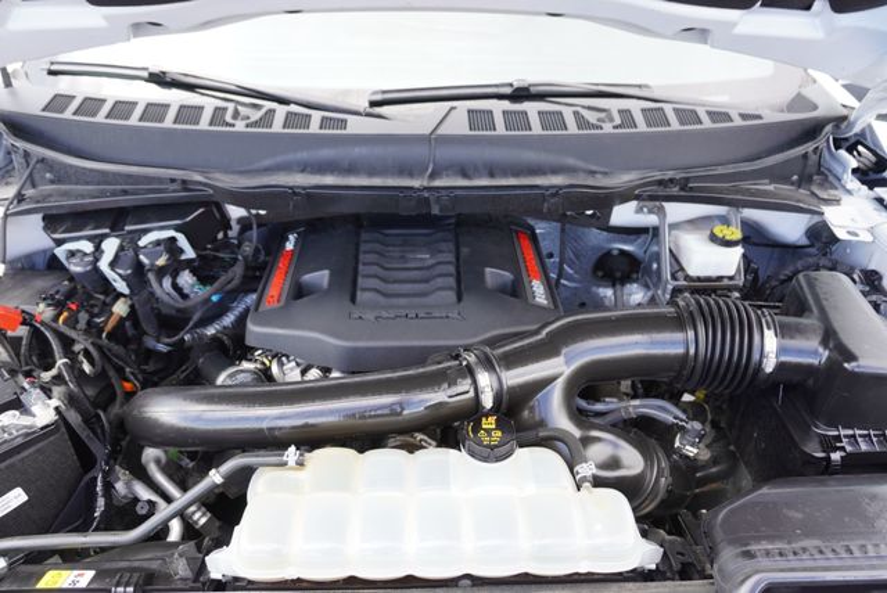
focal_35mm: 27
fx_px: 666
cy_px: 296
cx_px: 444
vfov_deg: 48.0
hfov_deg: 67.3
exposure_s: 1/60
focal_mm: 18
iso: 160
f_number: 4
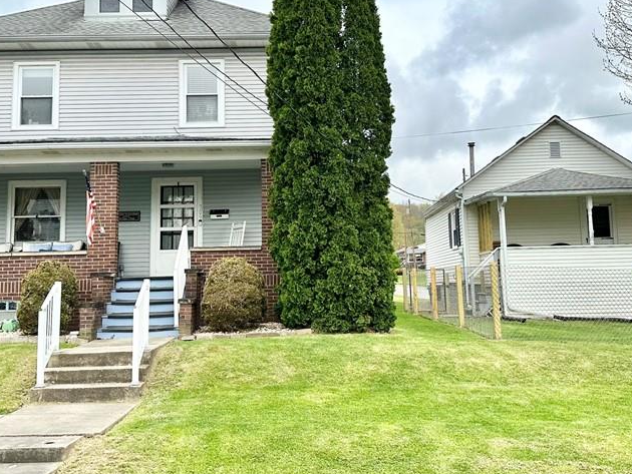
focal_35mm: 39
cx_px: 310
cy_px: 196
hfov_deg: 47.8
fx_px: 712
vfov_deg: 36.7
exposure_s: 1/3861
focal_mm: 6.86
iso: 80
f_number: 1.78
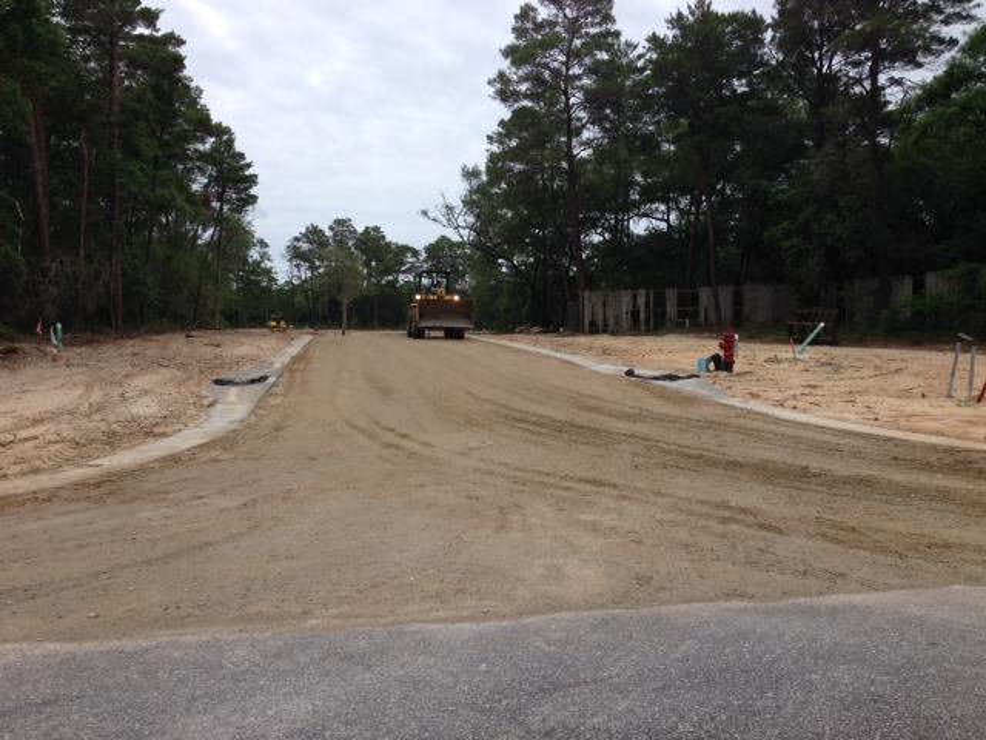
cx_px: 493
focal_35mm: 33
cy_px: 370
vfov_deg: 42.9
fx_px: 940
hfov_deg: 55.4
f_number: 2.4
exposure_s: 1/1153
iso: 50
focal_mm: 4.12
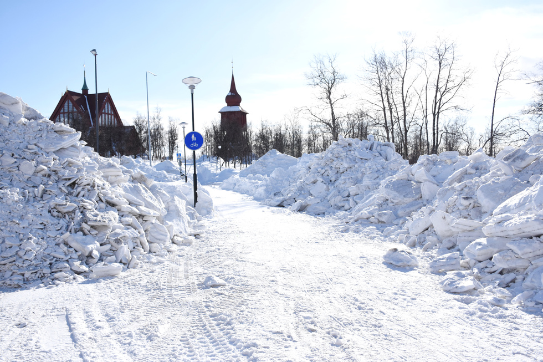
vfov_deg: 38.3
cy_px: 181
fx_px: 520
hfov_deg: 55.1
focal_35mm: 34
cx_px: 272
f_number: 5.6
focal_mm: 23
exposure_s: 1/3200
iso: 400
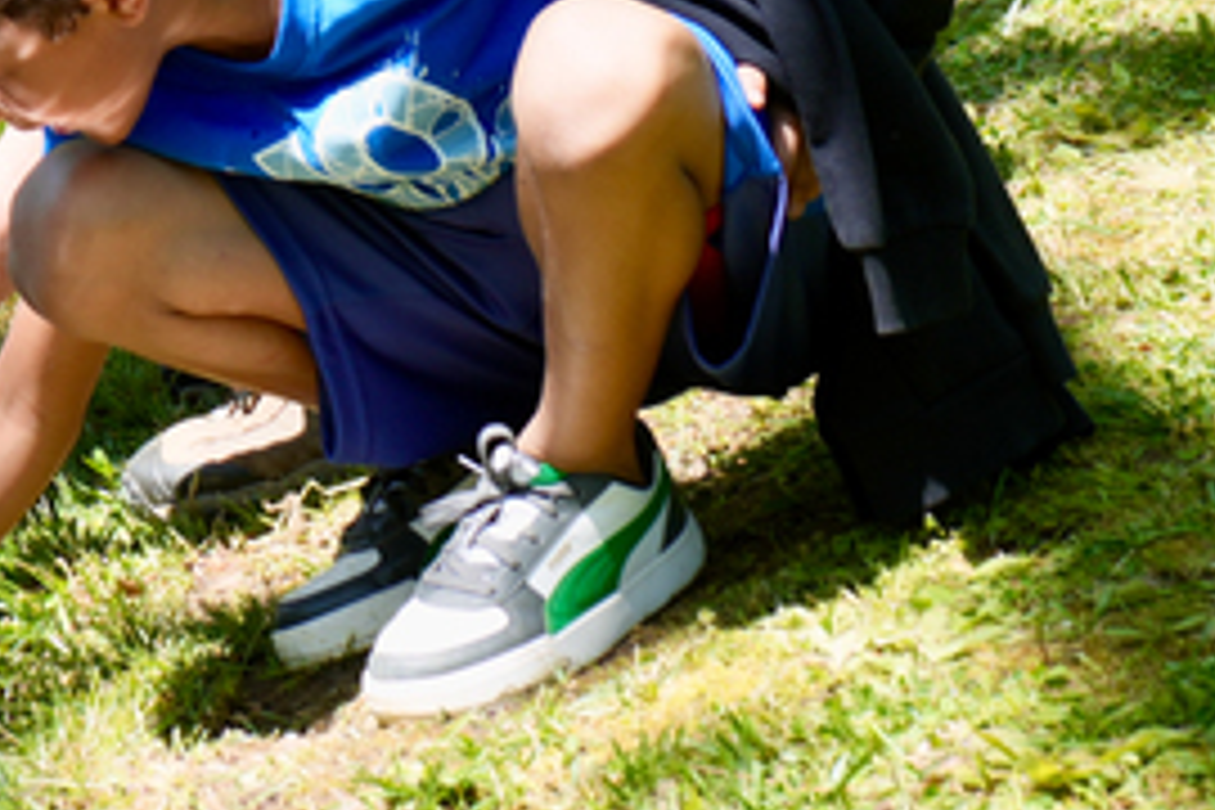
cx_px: 158
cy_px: -227
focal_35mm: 220
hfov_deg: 9.3
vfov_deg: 6.2
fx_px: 7424
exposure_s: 1/125
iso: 100
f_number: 5.6
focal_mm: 58
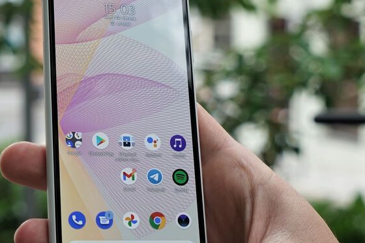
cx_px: 130
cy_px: 122
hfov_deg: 24.1
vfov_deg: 16.3
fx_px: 851
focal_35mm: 84
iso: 500
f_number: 6.3
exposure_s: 1/200
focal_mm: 49
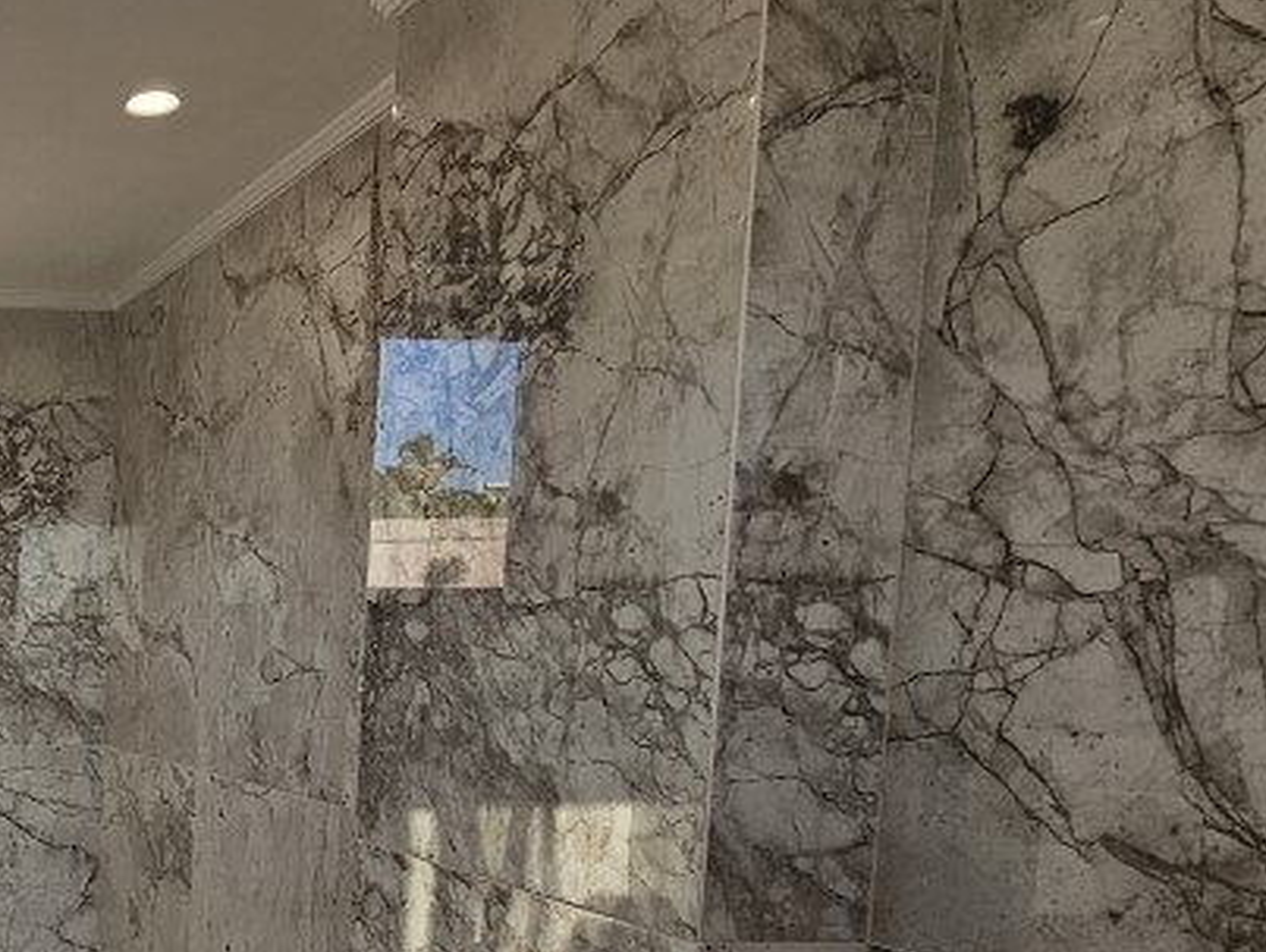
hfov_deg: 40.1
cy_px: 735
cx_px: -236
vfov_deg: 41.5
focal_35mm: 33
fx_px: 1208
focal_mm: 2.2
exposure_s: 1/311
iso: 50
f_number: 2.2
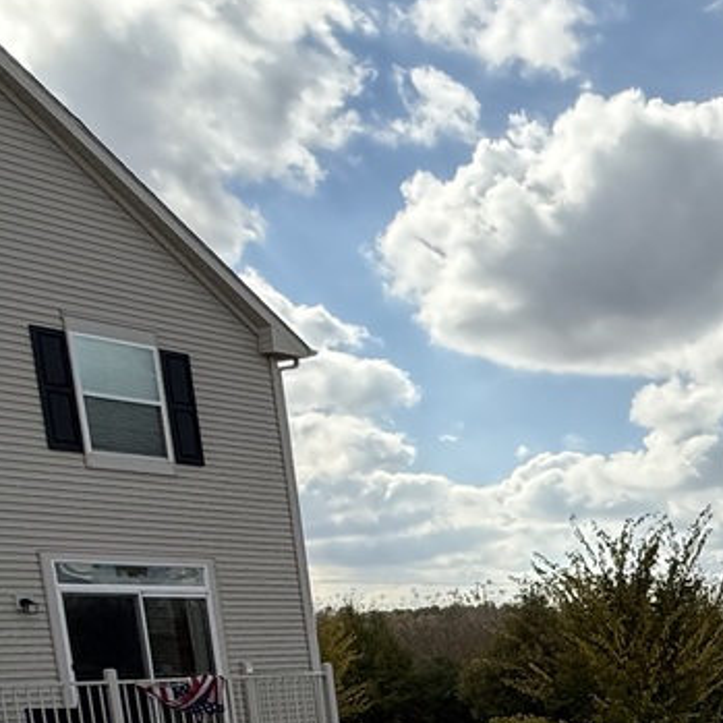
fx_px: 1205
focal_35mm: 51
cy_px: 825
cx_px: 1144
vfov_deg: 29.6
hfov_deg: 24.3
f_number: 2.2
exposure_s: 1/2717
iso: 64
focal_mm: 2.22
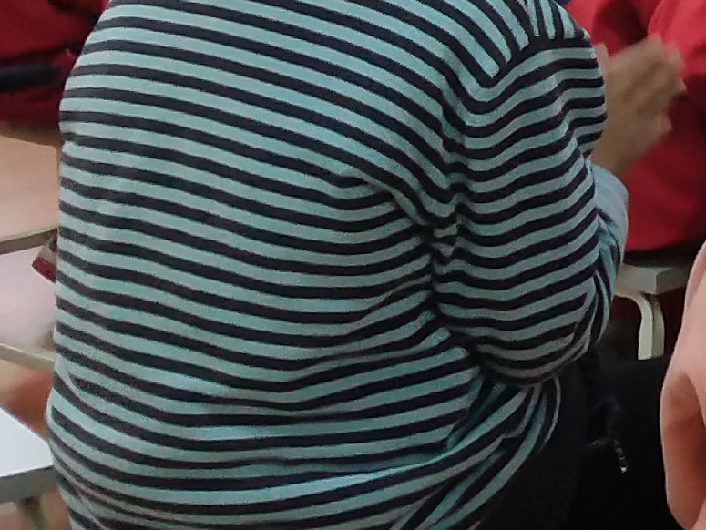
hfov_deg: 10.9
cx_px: 1645
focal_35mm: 156
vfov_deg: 9.3
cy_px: -269
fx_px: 3183
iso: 164
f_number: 1.8
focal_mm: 3.95
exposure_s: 1/50
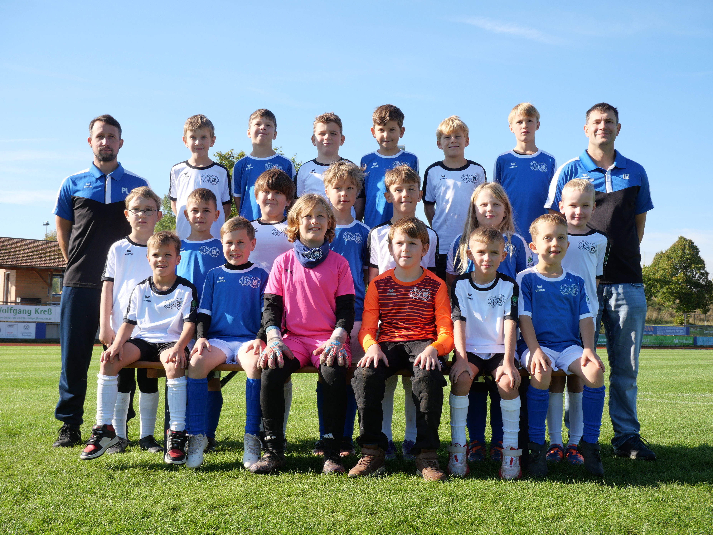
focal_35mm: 40
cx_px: 356
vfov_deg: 36.0
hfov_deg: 46.8
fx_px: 824
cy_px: 268
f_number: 8
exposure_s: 1/200
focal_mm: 20
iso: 200
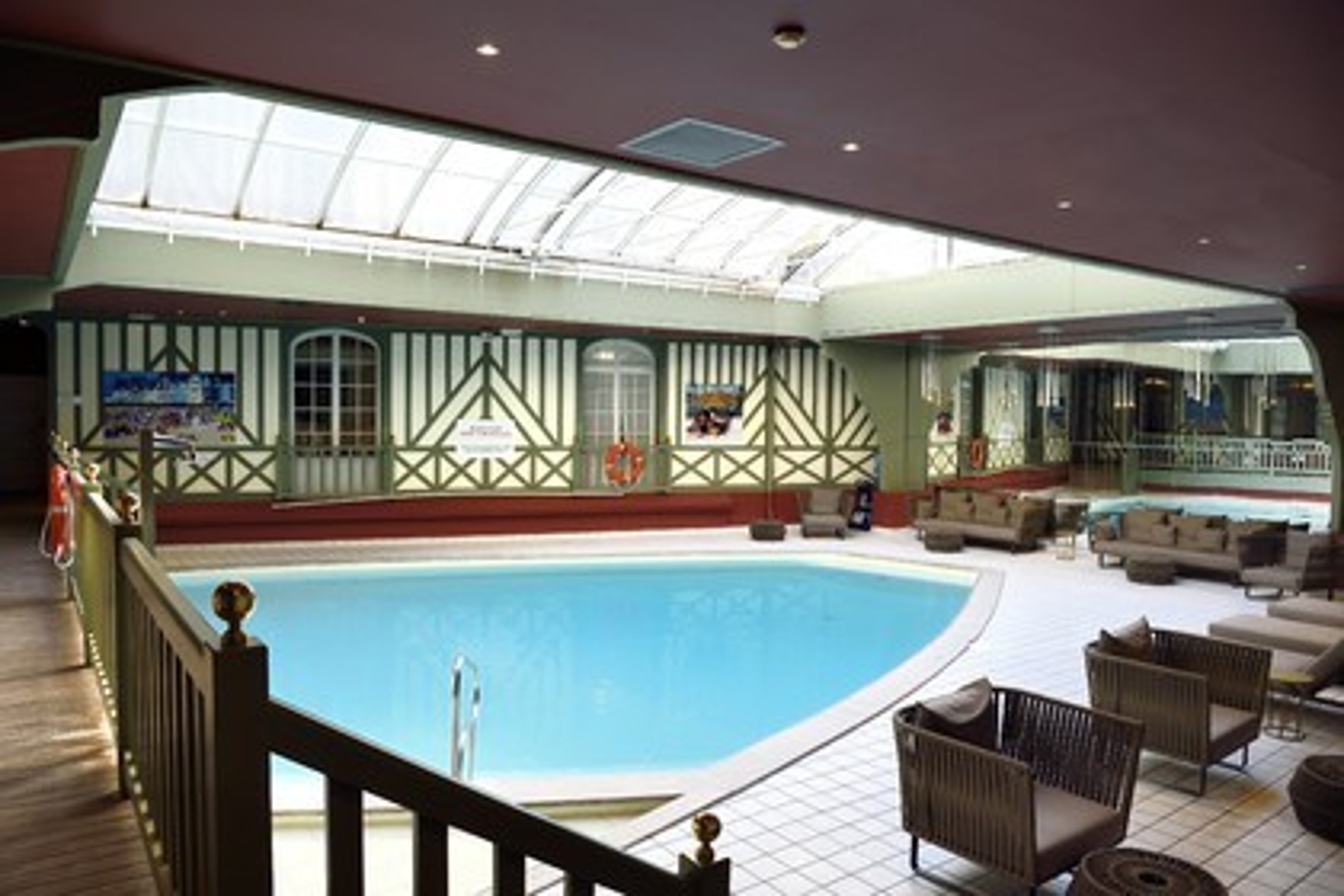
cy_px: 448
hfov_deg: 73.7
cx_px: 672
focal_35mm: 24
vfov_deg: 53.1
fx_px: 896
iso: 1600
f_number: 9
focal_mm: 24
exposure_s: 1/125
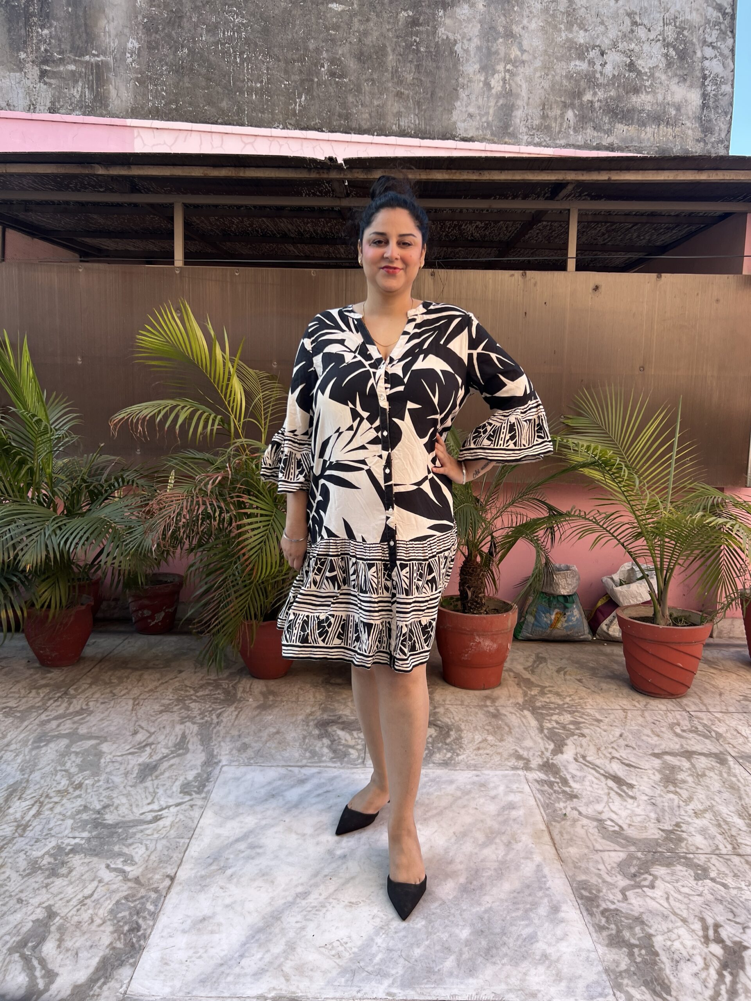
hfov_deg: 53.1
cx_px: 376
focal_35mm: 26
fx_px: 752
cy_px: 500
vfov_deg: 67.3
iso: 50
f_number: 1.5
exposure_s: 1/443
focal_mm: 5.7
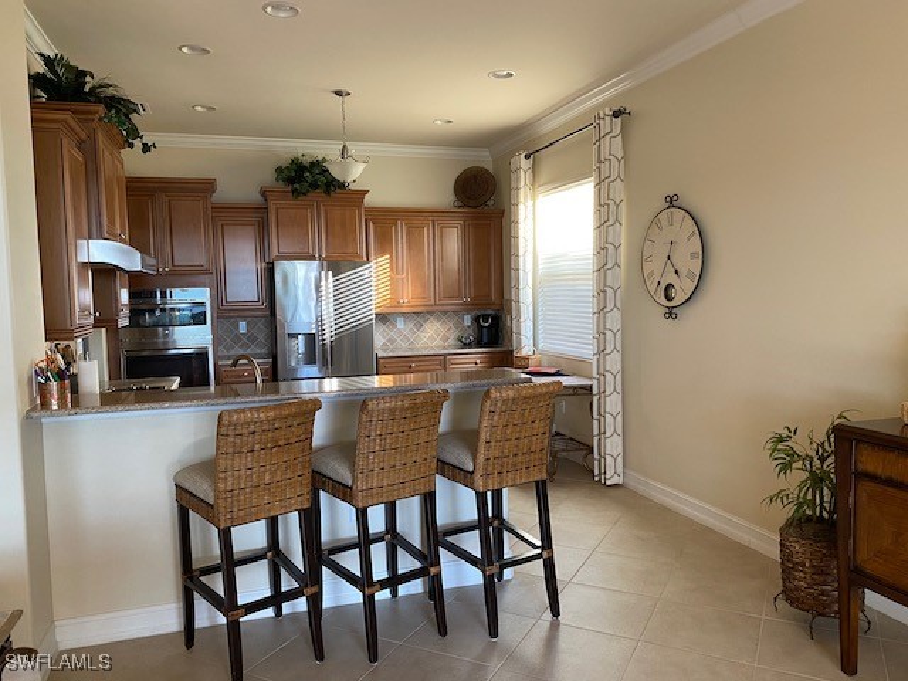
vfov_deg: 53.1
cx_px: 454
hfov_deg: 67.3
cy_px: 340
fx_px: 682
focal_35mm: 26
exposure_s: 1/60
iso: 200
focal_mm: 4.25
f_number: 1.8
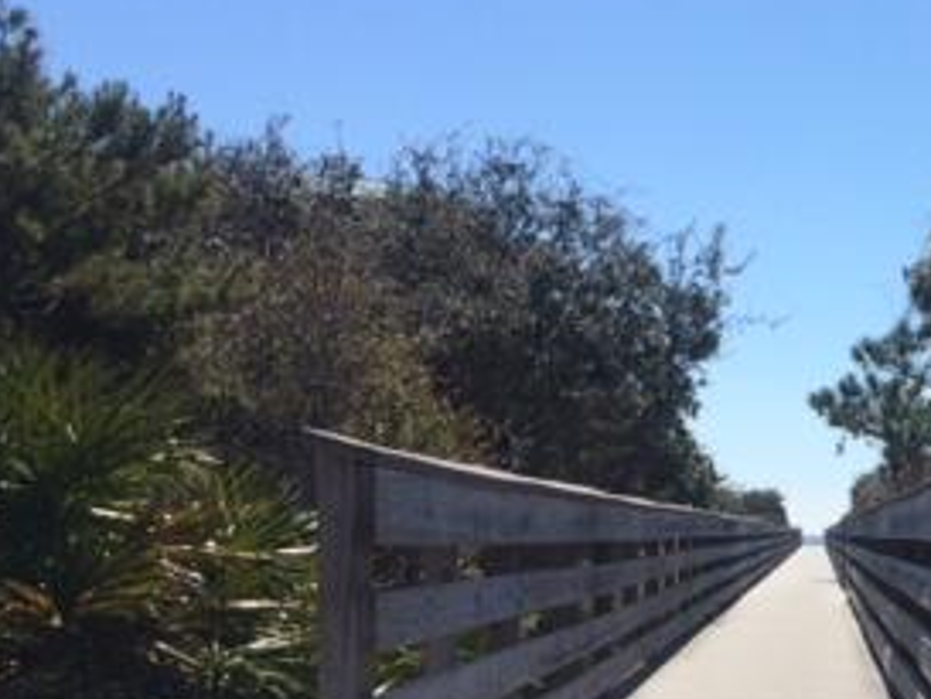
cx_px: 1020
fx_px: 1830
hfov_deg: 26.4
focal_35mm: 68
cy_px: 610
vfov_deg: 21.2
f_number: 2.2
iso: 32
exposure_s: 1/2564
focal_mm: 4.15
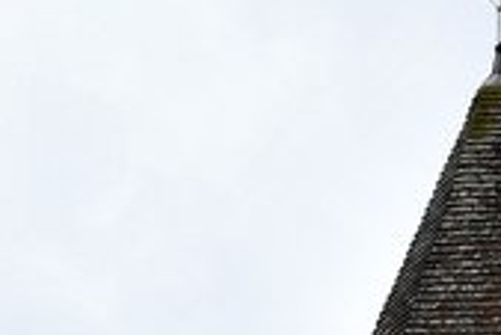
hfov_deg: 14.6
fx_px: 1518
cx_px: 1079
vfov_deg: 10.3
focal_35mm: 109
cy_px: 885
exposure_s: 1/400
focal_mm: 18
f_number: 5.6
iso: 200
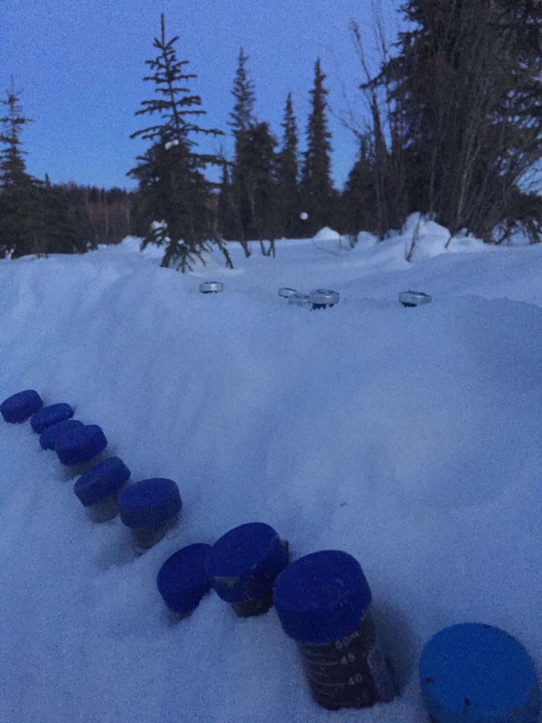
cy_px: 362
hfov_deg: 48.2
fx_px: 605
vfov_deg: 61.7
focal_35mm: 29
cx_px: 271
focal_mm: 4.15
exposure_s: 1/15
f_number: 2.2
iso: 640
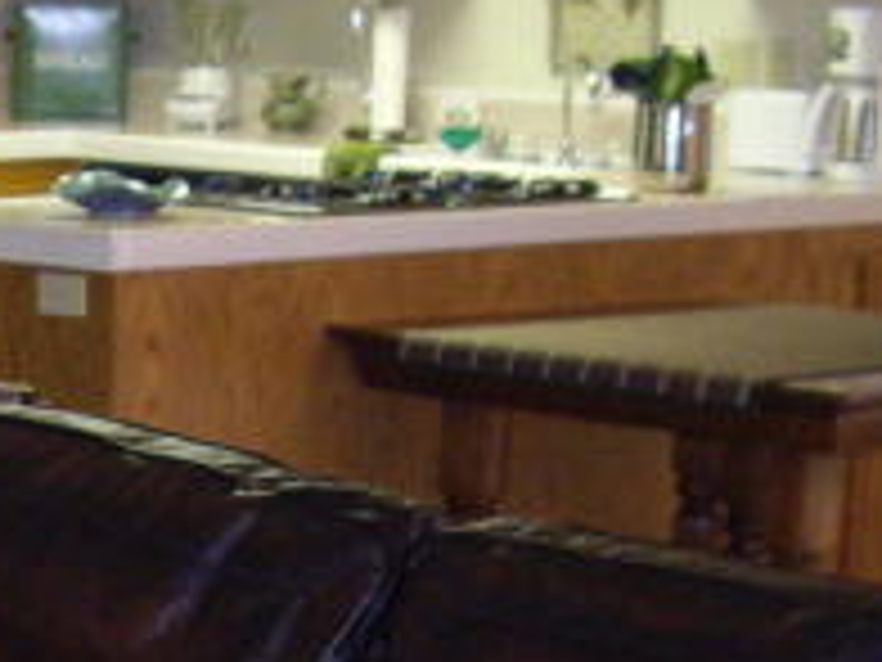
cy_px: 766
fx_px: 3949
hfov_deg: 12.4
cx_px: -207
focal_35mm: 155
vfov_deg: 9.5
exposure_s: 1/40
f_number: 2.8
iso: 400
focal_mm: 7.9
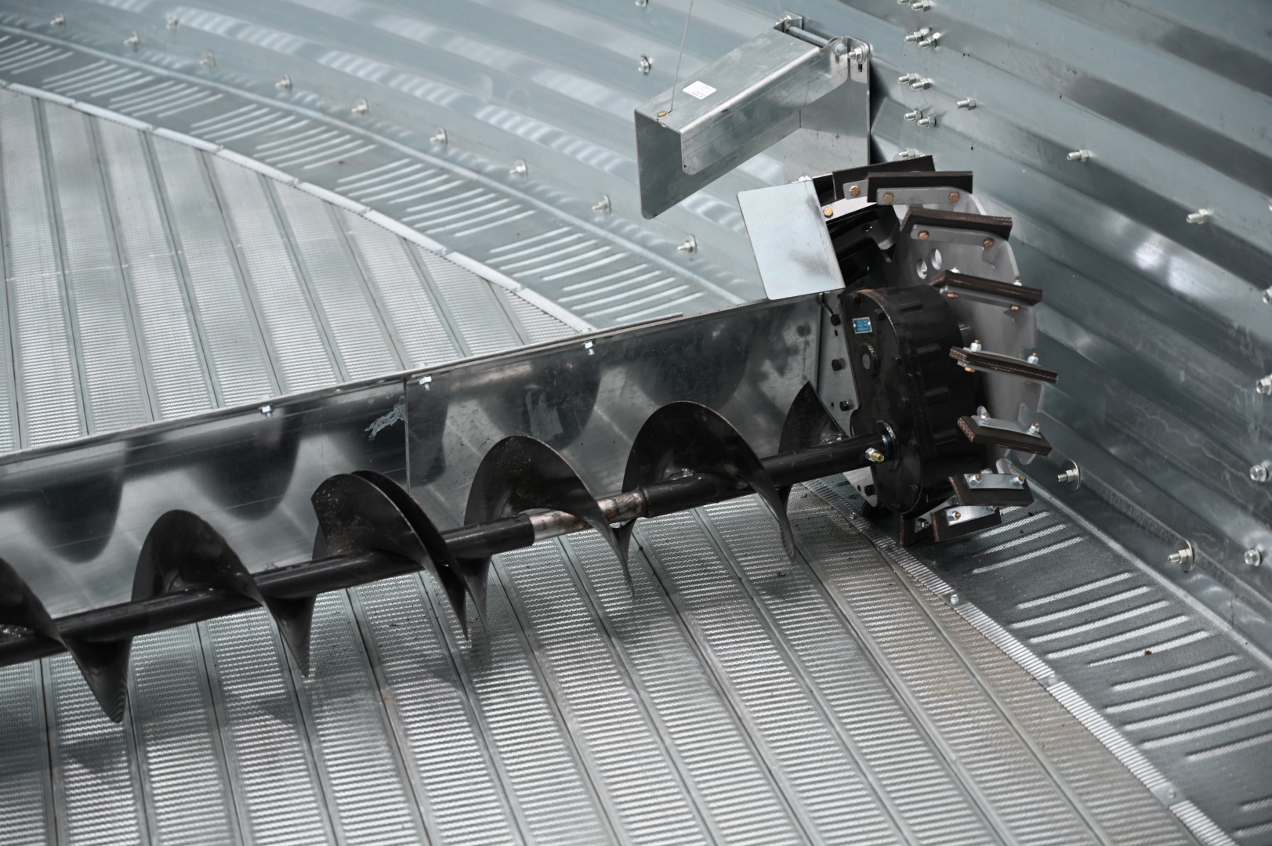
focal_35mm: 70
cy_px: 423
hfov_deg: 28.9
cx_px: 636
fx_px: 2472
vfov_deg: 19.4
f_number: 4
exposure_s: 5
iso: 200
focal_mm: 70
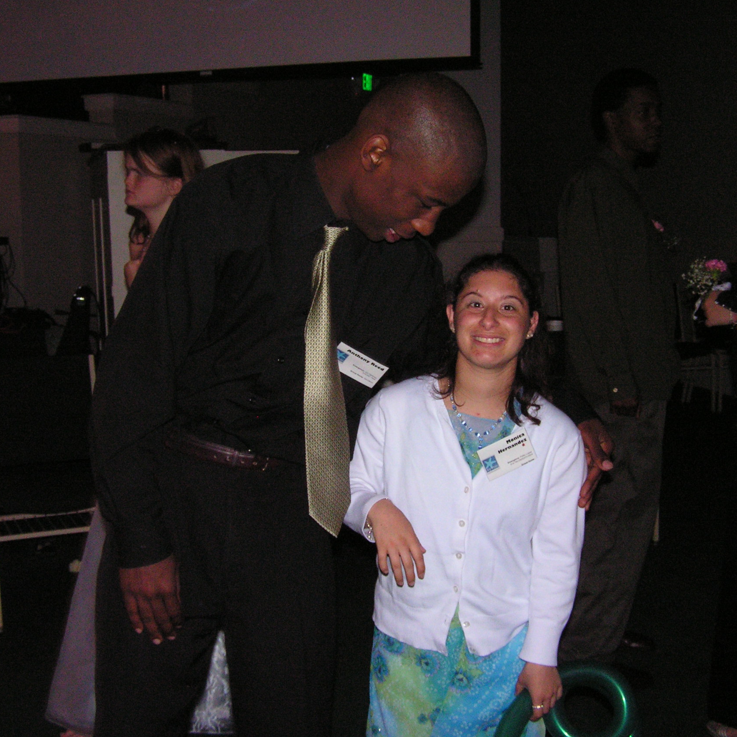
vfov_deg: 37.6
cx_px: 406
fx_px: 1084
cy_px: 367
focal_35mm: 45
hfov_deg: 37.5
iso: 200
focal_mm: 6.3
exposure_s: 1/40
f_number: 2.8
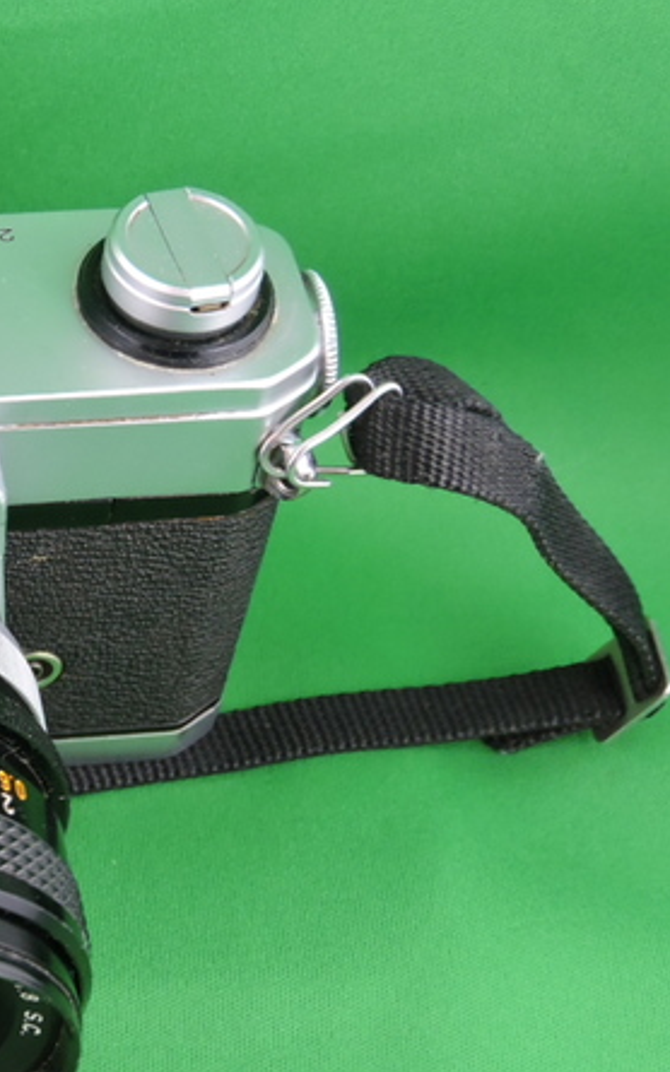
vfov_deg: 22.5
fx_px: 2689
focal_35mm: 92
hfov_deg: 13.6
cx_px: -249
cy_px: 622
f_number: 4
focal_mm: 9
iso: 800
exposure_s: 1/100
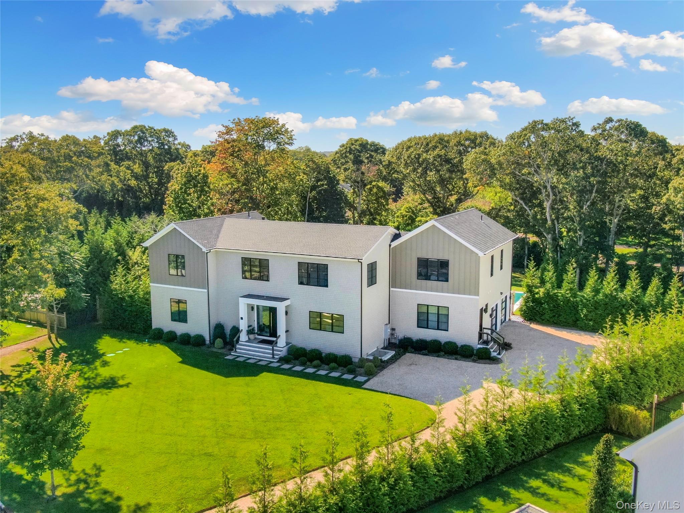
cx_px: 342
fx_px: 652
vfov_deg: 42.9
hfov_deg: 55.4
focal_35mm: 33
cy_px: 256
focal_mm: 5.69
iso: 100
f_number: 3.2
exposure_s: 1/200
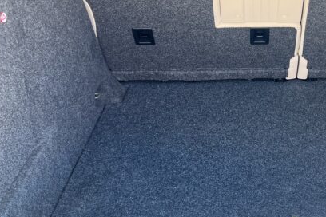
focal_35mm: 53
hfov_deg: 36.2
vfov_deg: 25.1
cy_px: 47
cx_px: 261
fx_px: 480
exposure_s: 1/121
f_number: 1.5
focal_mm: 5.7
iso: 100
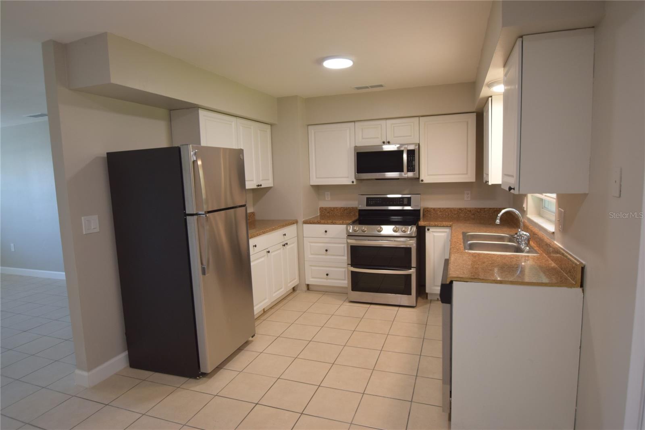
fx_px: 349
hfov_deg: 85.4
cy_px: 215
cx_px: 322
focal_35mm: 20
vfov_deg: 63.2
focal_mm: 13
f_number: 4
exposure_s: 1/60
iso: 640
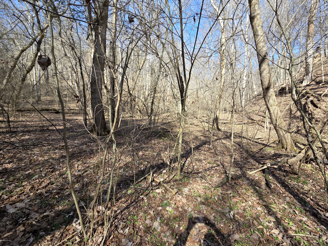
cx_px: 164
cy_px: 123
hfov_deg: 106.2
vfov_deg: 89.9
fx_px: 123
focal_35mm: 13
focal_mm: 2.2
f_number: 2.2
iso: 50
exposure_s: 1/417
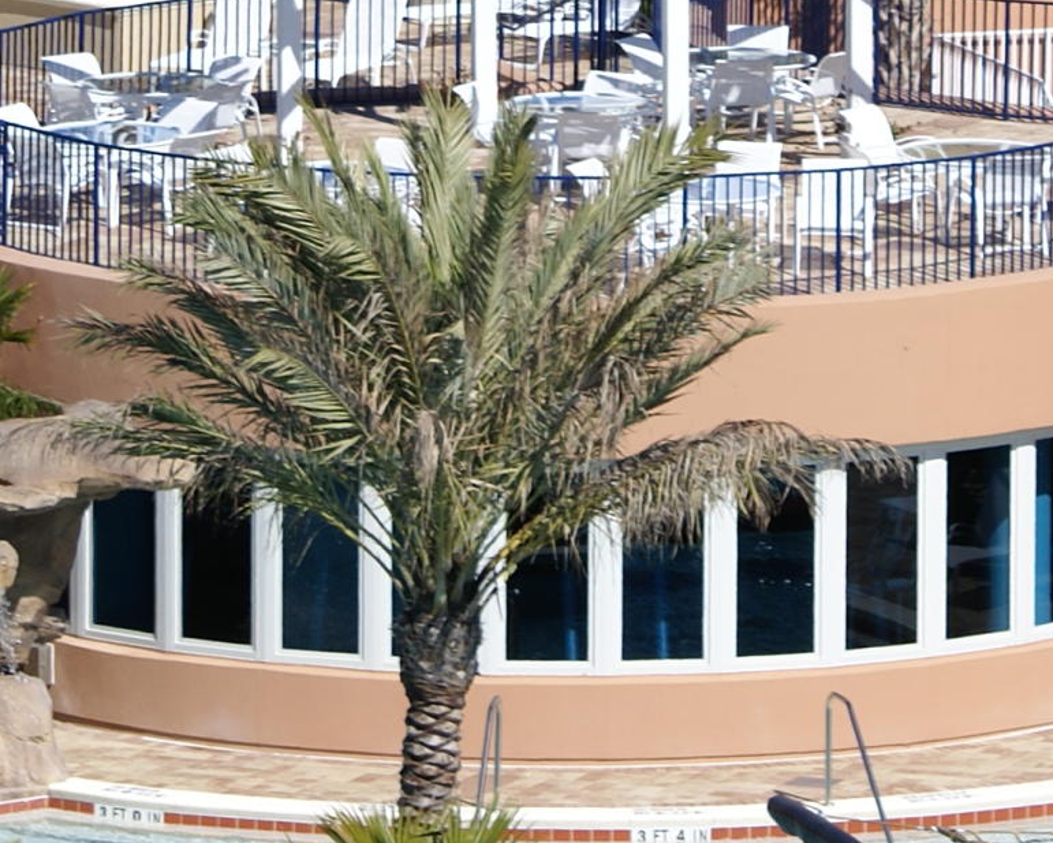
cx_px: 541
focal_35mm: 384
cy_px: -189
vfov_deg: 4.0
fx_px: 11969
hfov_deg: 5.0
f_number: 9
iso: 100
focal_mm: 70
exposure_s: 1/320
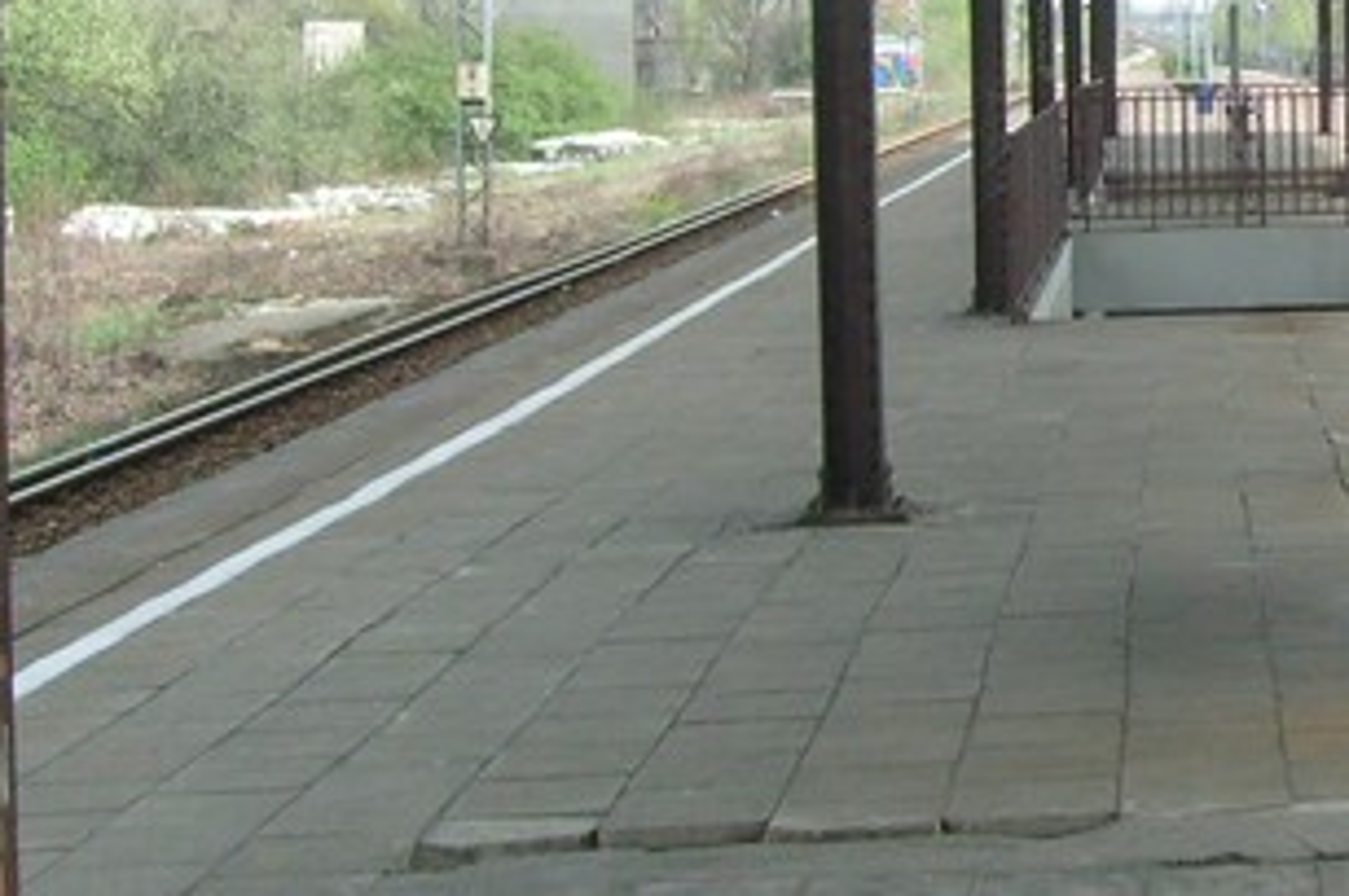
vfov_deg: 14.2
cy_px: 40
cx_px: 1424
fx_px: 3556
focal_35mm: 95
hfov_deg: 20.6
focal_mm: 5.8
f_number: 7.1
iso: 80
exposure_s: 1/90
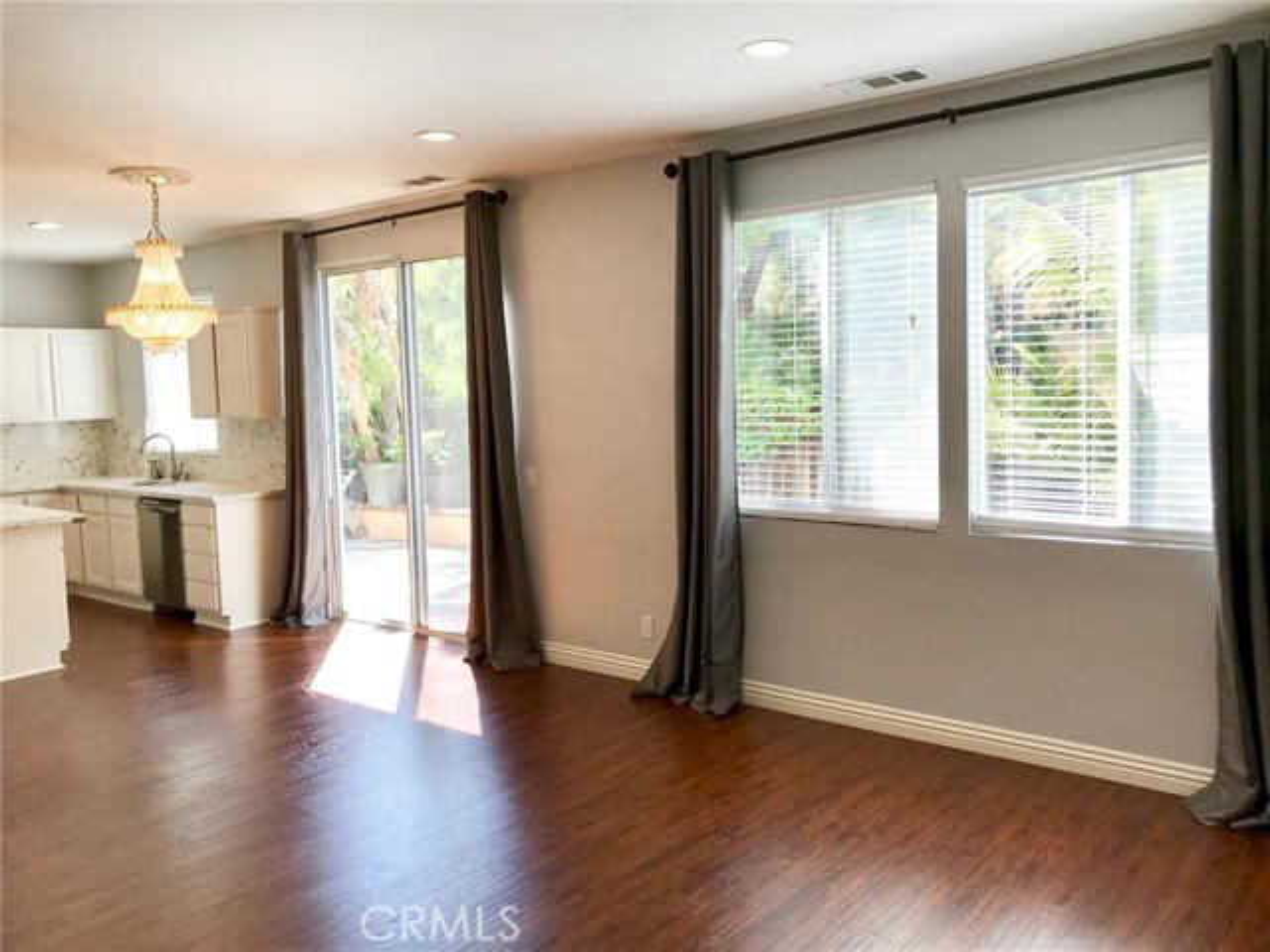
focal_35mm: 28
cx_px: 635
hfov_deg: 63.4
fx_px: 1027
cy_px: 476
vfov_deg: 49.7
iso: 20
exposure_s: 1/127
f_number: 1.8
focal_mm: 3.99
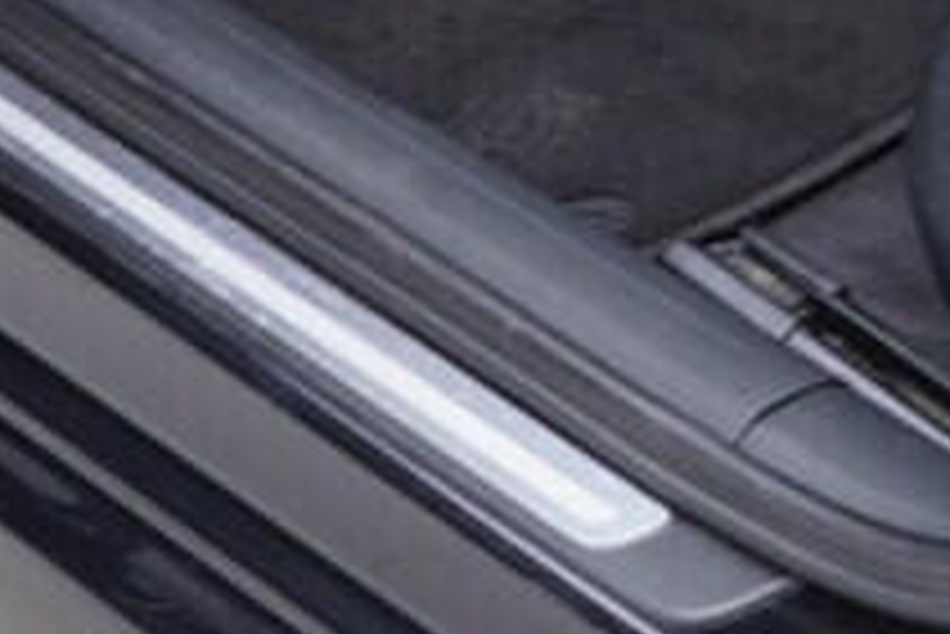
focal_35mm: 175
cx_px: 986
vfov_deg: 7.5
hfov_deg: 11.6
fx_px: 4621
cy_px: -708
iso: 160
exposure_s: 1/40
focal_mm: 24
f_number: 2.8
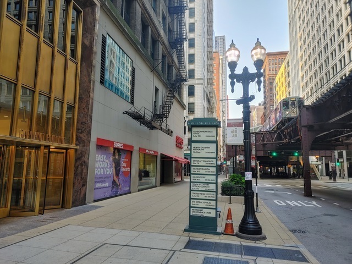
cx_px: 176
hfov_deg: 67.3
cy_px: 132
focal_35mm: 26
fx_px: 264
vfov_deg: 53.1
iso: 50
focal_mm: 5.58
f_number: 1.8
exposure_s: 1/120
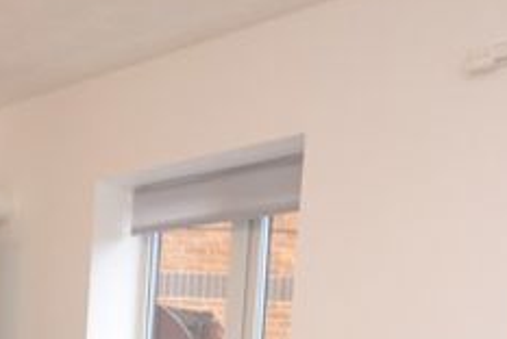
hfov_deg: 26.9
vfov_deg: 16.2
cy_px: 567
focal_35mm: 74
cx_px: 116
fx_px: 1043
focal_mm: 10
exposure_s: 1/100
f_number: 5
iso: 400
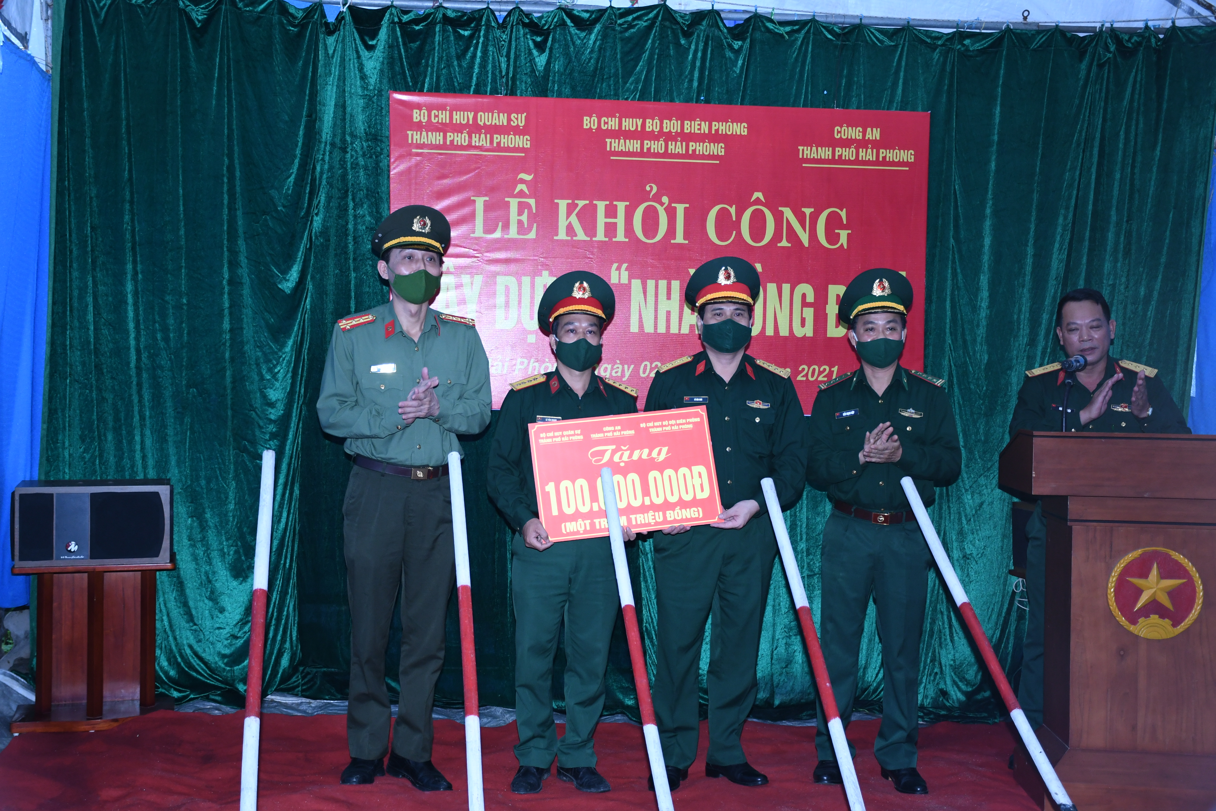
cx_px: 608
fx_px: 1621
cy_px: 406
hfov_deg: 41.1
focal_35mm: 48
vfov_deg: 28.1
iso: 1000
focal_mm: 32
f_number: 4
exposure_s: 1/200
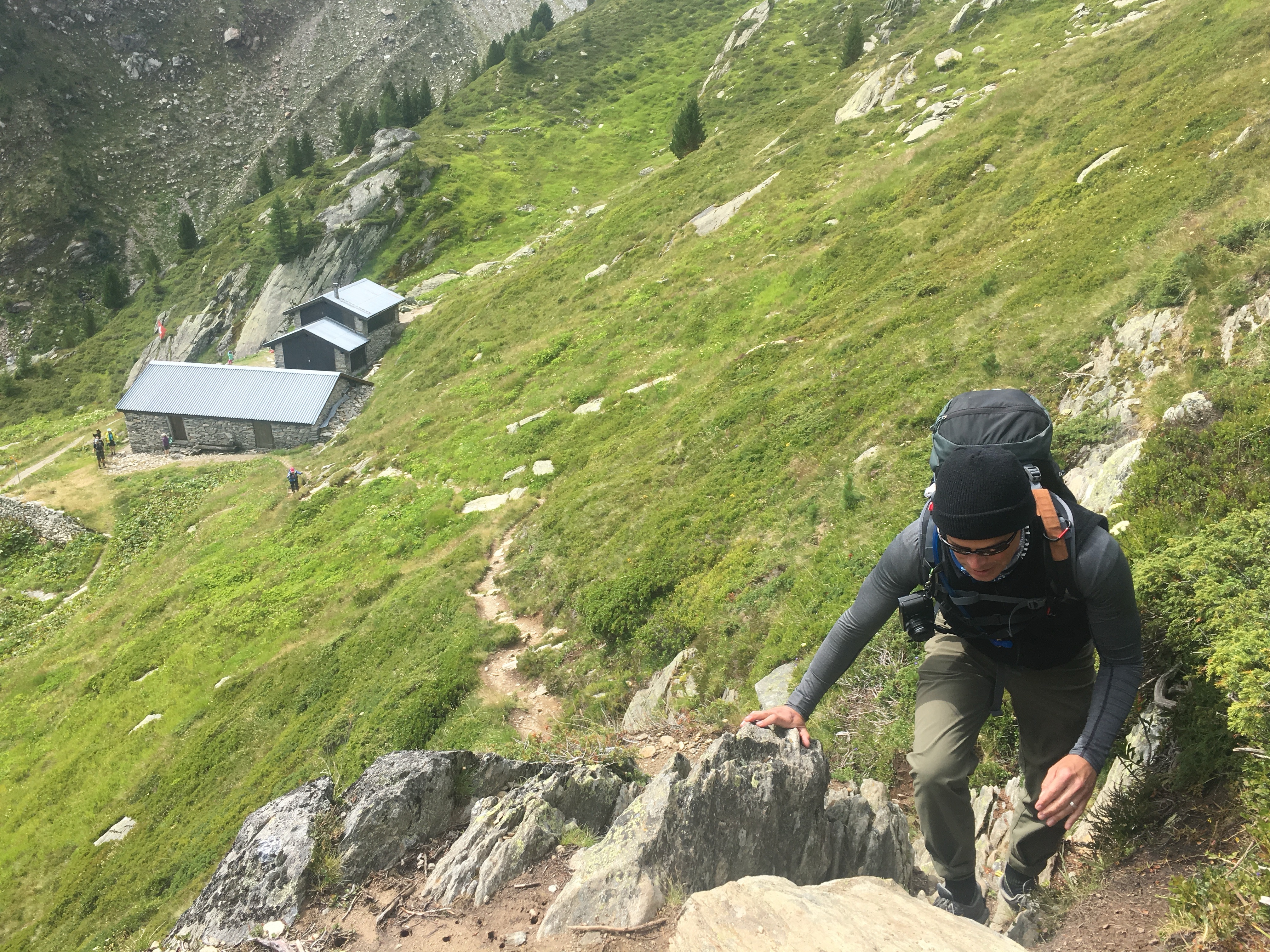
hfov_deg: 61.7
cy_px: 476
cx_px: 635
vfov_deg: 48.2
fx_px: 1064
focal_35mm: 29
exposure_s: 1/620
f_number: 2.2
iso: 25
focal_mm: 4.15
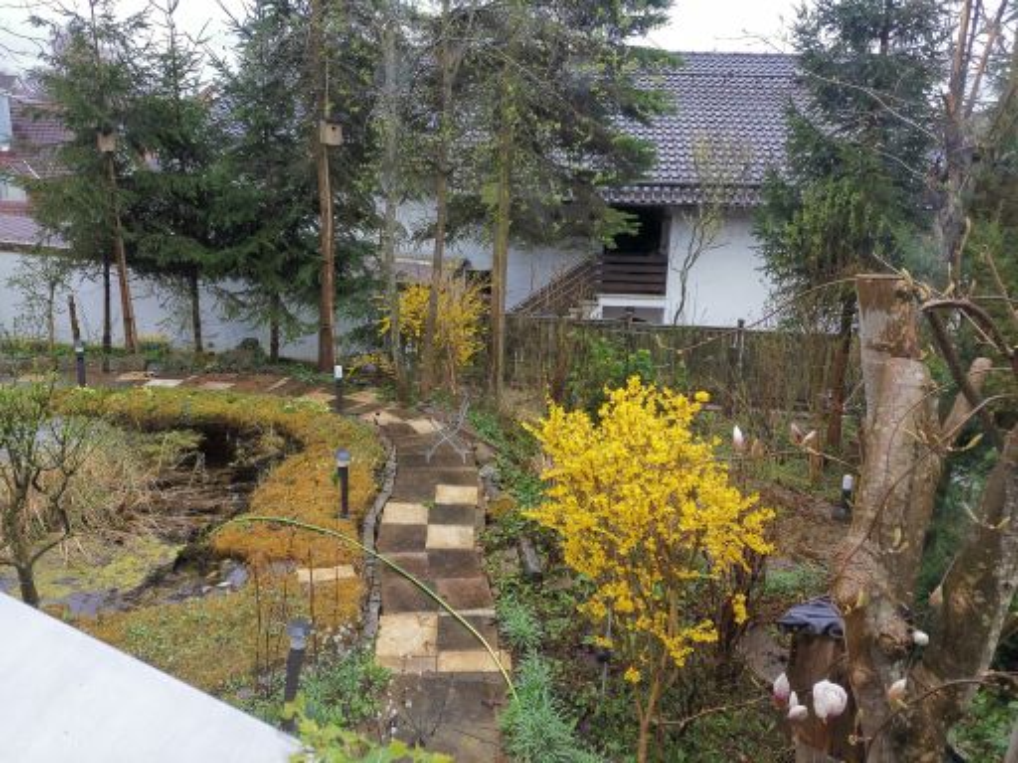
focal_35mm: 27
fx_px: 794
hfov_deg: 65.3
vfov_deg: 51.4
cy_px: 382
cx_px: 509
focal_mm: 4.75
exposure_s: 1/372
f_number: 1.8
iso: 50
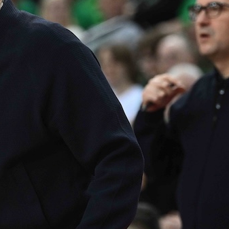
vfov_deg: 4.3
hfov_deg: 4.3
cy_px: 109
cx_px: 12
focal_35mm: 403
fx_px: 3016
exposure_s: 1/1000
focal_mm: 160
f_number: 3.5
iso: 2500
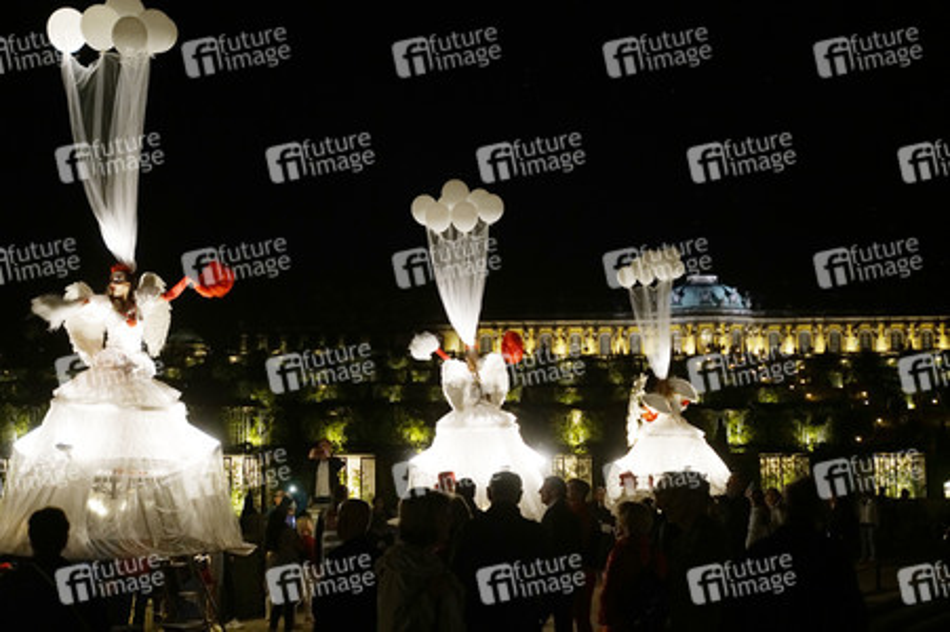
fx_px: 1398
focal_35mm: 53
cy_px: 316
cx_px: 475
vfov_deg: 25.5
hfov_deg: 37.5
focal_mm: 53
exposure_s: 1/80
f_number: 2.8
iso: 1600
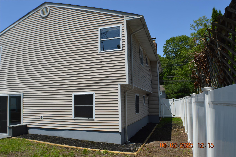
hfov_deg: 53.2
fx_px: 236
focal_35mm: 36
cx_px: 118
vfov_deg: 36.8
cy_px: 78
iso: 100
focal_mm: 24
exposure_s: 1/320
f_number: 9
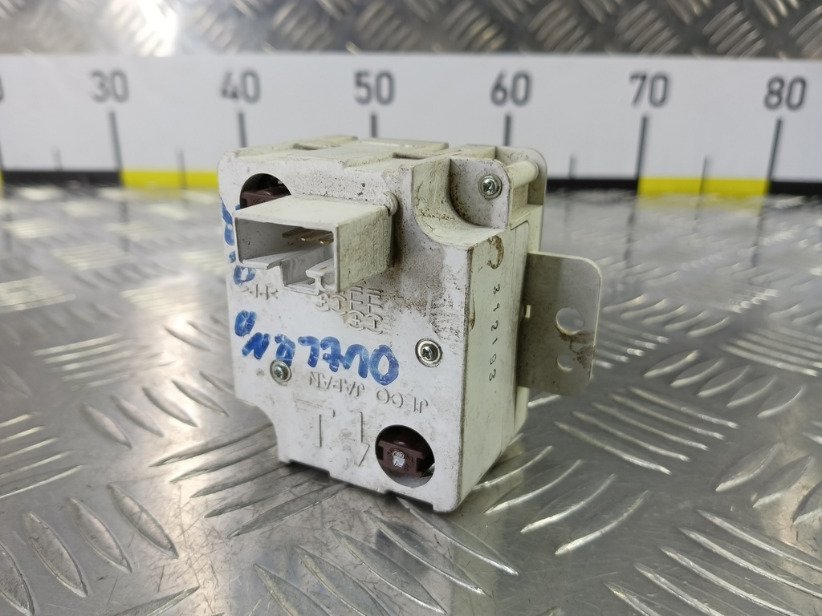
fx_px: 546
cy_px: 308
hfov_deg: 73.9
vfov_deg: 58.9
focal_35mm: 23
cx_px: 411
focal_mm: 4.11
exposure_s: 1/50
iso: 103
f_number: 1.6
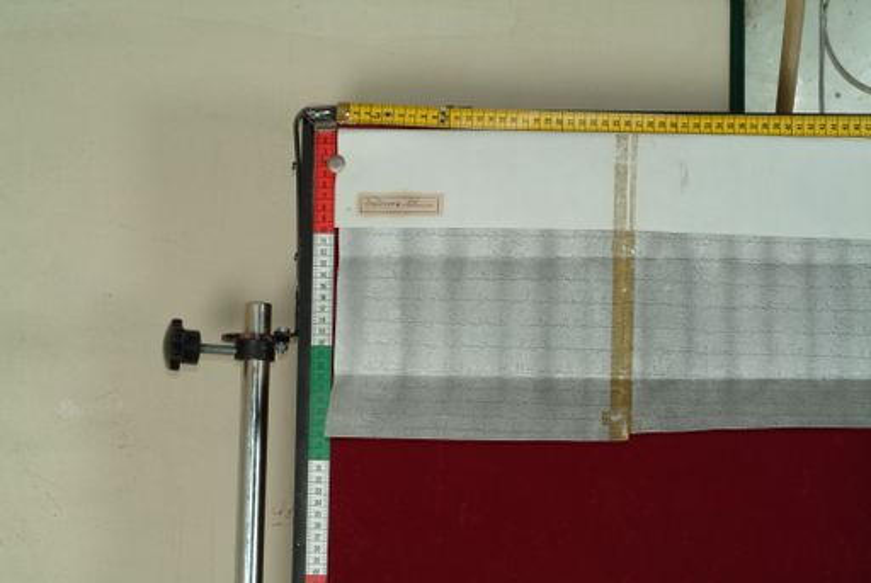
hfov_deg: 23.0
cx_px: 436
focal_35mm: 88
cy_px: 292
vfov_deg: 15.5
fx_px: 2144
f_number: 13
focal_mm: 59
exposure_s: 1/20
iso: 160
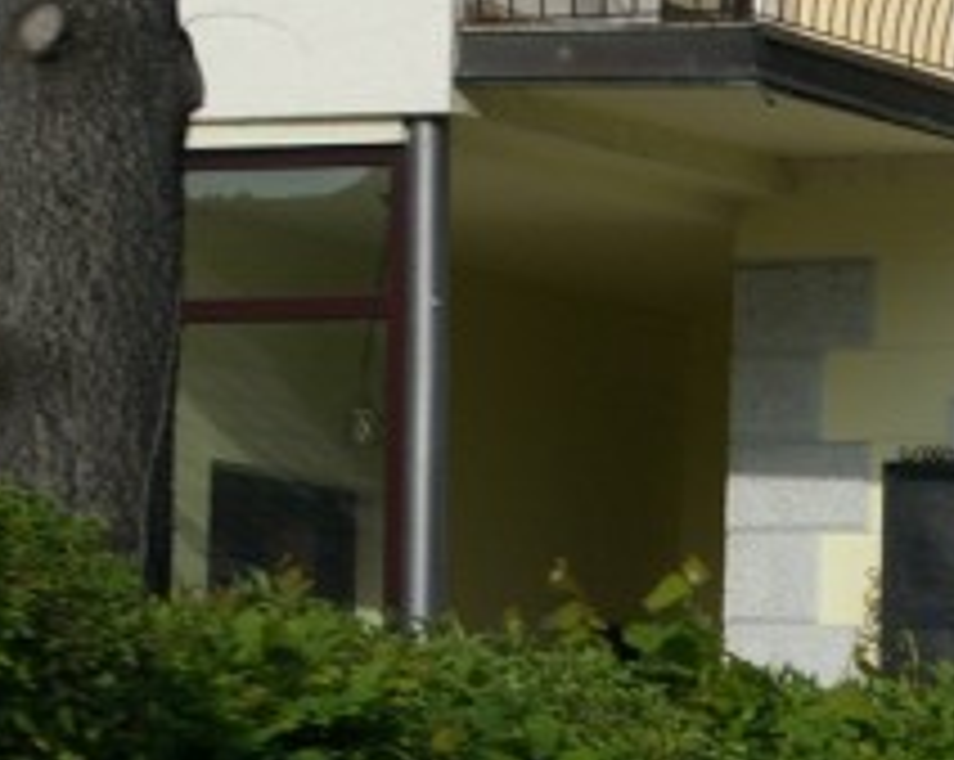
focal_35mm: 293
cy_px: 780
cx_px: 1656
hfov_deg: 6.5
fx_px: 8255
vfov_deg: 5.3
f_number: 8
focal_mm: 55
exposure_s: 1/350
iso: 200
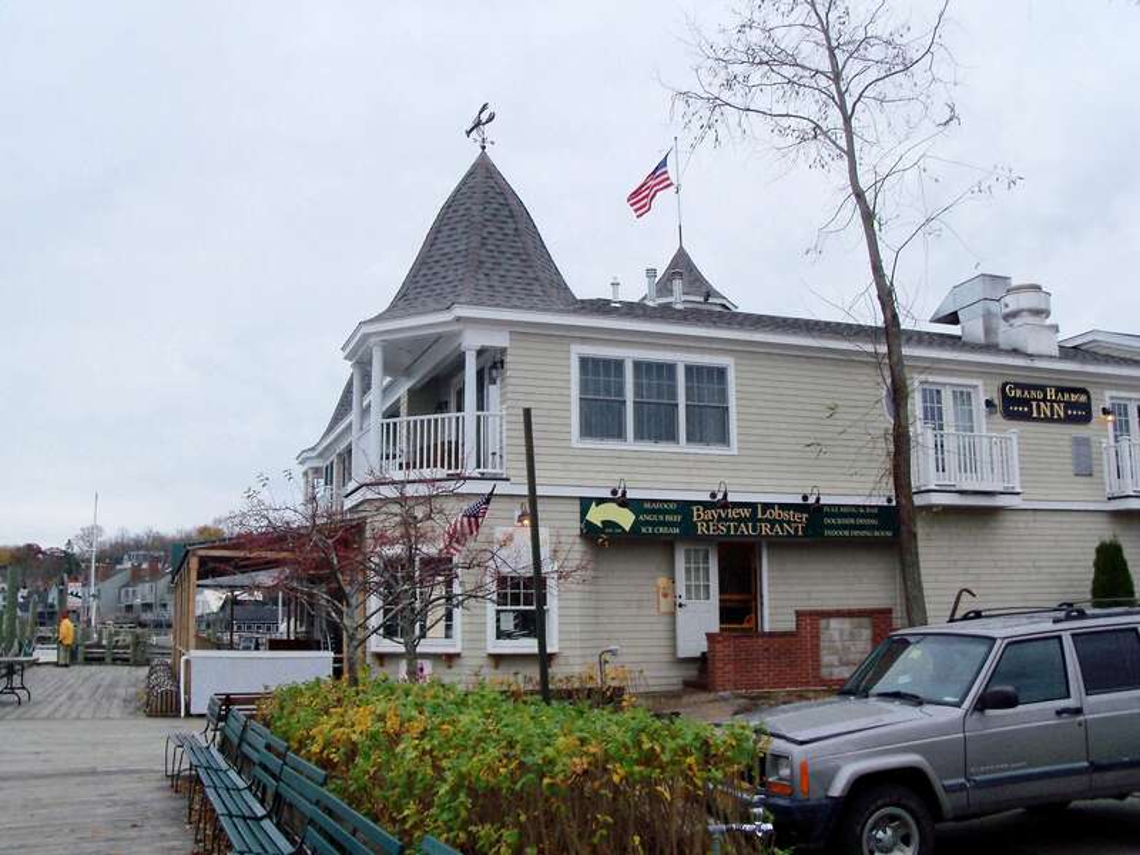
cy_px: 428
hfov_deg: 52.6
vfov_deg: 40.7
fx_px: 1153
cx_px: 570
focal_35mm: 35
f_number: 3
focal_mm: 6.3
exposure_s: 1/500
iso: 160
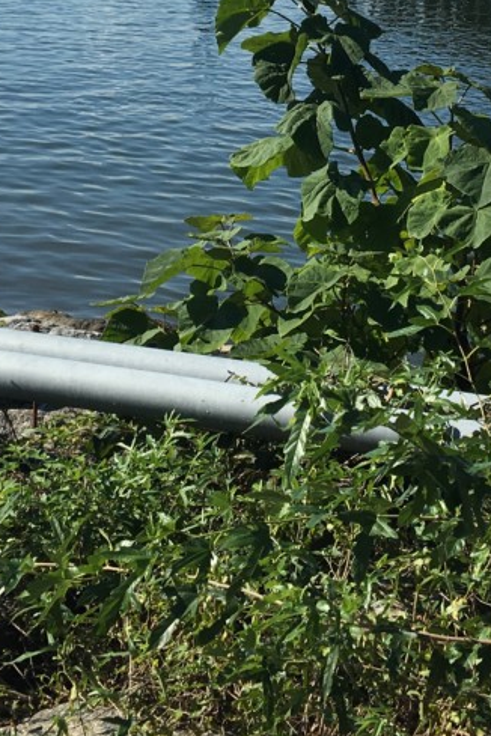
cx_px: 279
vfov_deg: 26.4
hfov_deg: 18.4
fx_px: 1514
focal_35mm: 74
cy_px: 69
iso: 25
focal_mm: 4.15
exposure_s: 1/1789
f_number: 2.2
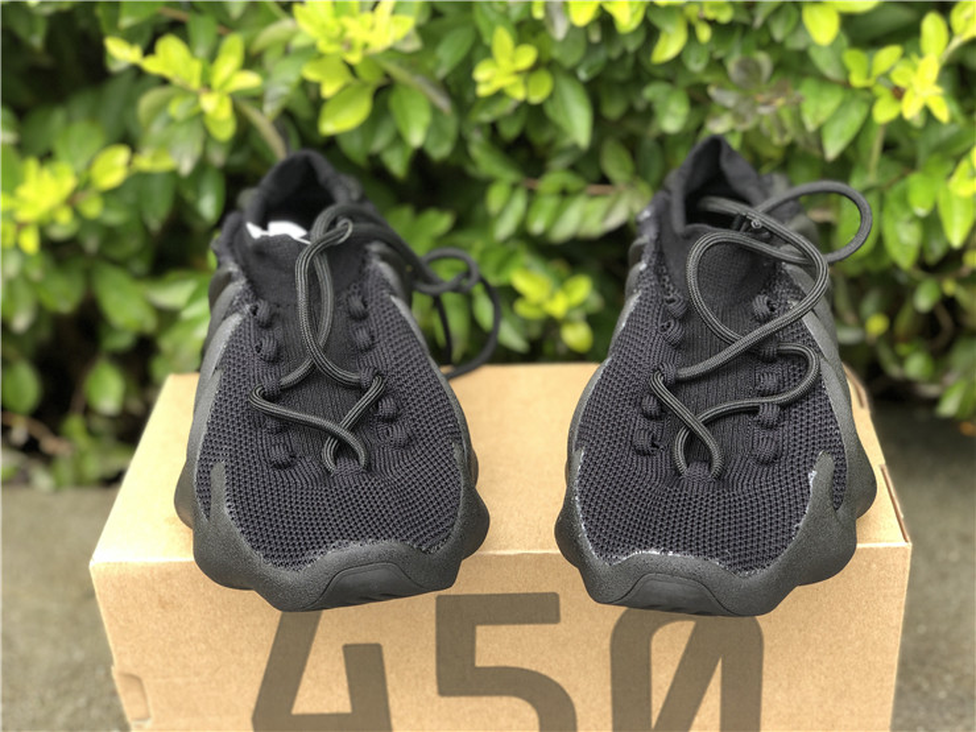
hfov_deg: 36.8
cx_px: 488
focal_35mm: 52
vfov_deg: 28.0
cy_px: 366
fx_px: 1466
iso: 32
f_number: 2.4
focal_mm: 6
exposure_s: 1/120
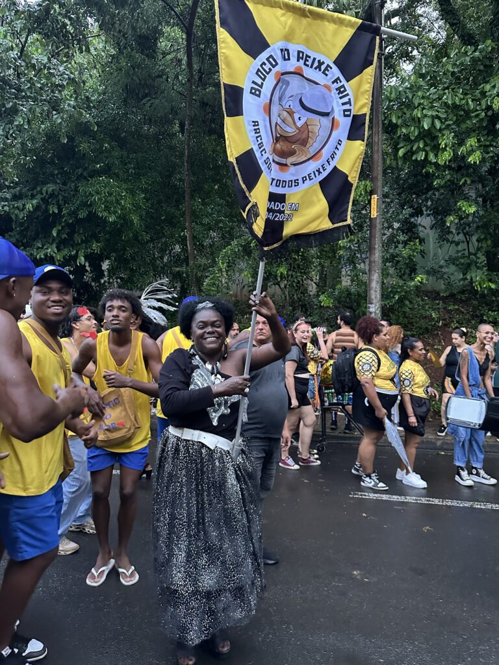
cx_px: 250
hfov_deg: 56.8
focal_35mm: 24
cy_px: 332
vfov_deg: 71.6
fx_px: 461
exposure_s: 1/49
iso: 1000
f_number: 1.78
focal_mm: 6.86
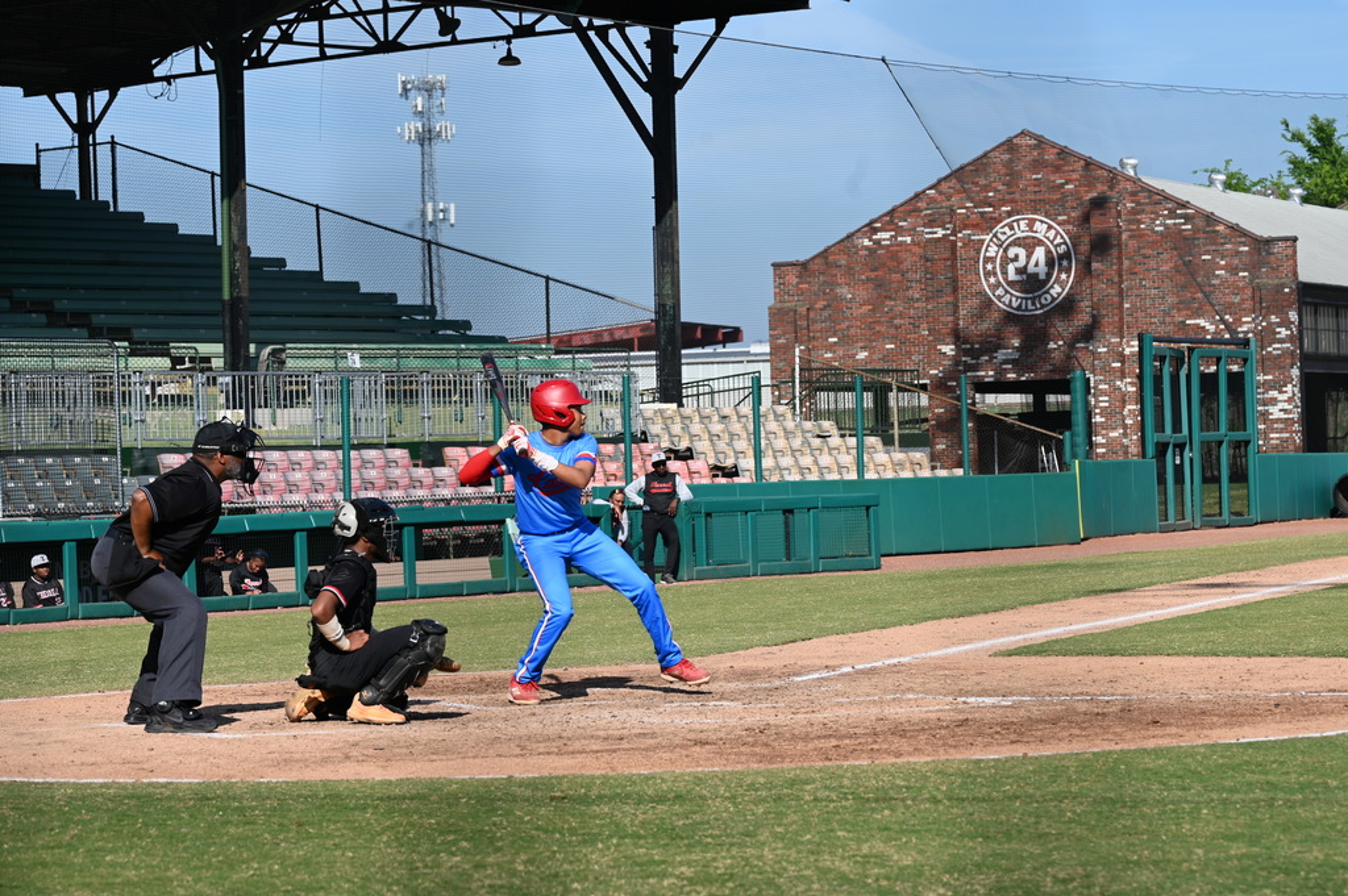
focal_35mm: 115
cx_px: 674
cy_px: 448
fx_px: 4303
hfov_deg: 17.8
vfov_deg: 11.9
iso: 100
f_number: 7.1
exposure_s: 1/400
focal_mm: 115
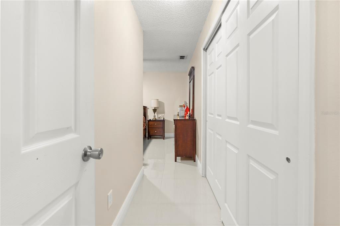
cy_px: 113
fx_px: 142
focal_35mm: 15
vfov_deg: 77.3
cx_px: 170
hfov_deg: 100.4
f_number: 8
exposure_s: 6
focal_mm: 10
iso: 100
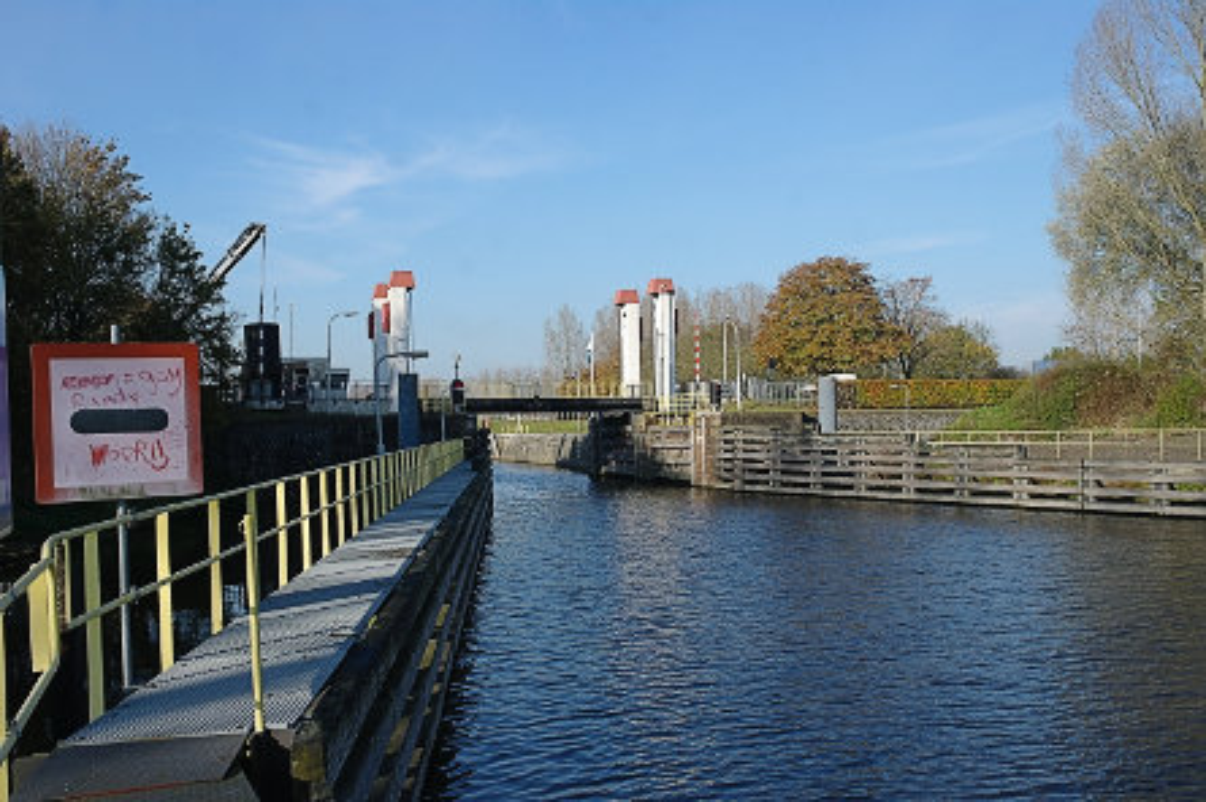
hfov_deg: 53.2
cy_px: 401
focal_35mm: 36
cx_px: 603
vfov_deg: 36.8
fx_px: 1205
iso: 400
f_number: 9.5
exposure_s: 1/400
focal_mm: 24
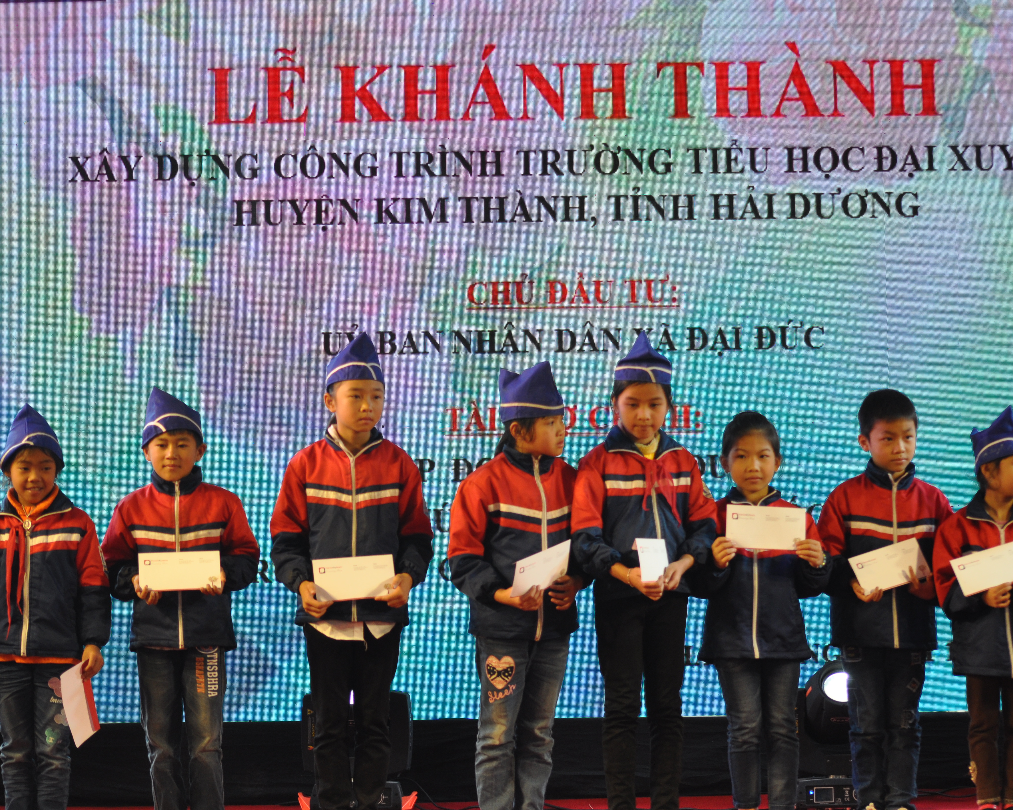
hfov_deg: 16.2
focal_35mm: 119
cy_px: 404
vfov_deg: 13.0
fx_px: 3567
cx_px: 465
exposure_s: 1/250
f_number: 4
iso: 450
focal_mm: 70
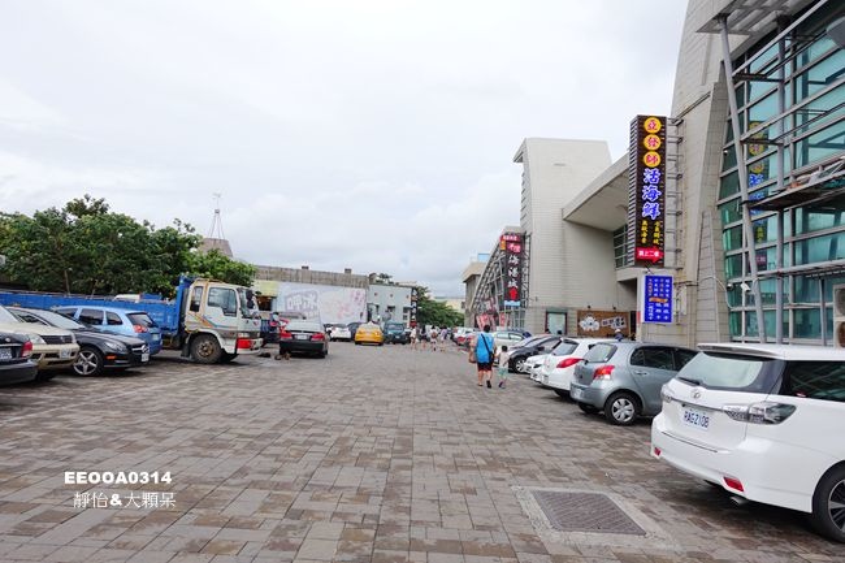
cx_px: 422
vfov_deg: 53.1
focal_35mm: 24
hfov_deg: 73.8
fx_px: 563
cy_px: 282
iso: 125
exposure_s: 1/320
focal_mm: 8.8
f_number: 4
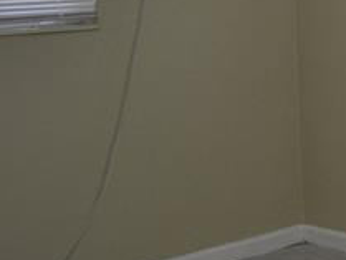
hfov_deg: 15.8
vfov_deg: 13.4
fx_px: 1100
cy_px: 57
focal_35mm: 110
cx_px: 583
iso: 450
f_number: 4
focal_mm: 20
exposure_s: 1/60
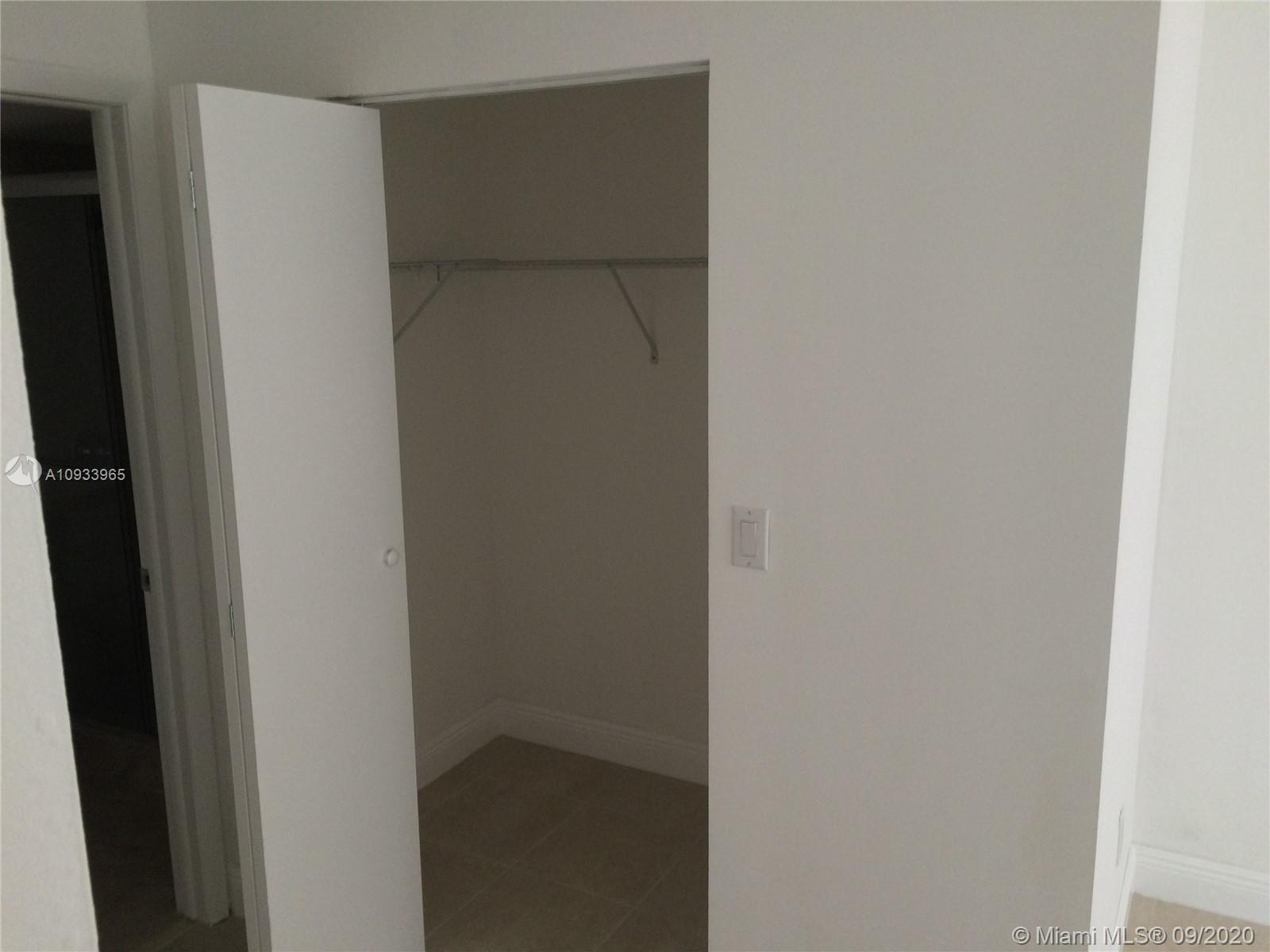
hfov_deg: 61.7
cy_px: 476
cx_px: 635
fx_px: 1064
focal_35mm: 29
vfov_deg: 48.2
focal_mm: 4.15
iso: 125
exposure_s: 1/30
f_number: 2.2
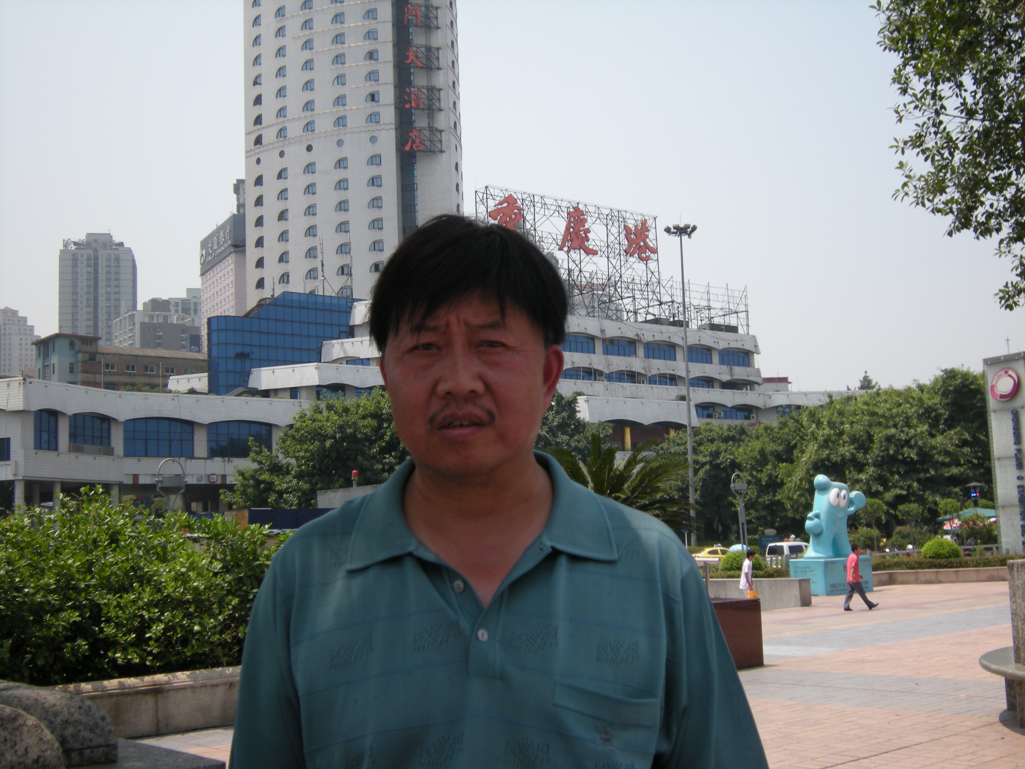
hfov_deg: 42.1
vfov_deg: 32.2
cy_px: 384
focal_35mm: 45
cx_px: 512
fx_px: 1332
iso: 64
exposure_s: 1/171
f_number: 7
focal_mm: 7.5
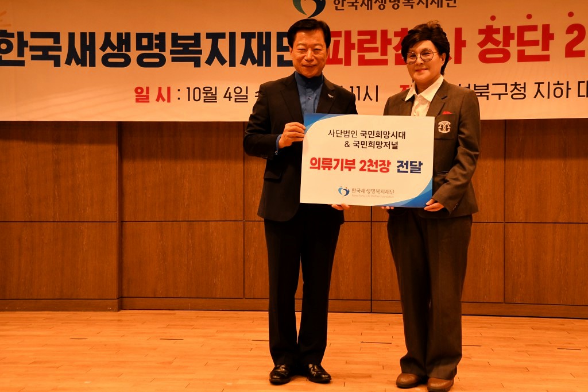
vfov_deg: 26.5
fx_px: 833
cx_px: 294
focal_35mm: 51
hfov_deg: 38.9
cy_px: 196
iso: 1600
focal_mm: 34
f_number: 6.3
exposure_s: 1/125
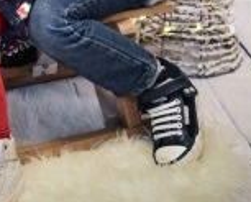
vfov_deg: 11.7
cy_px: -122
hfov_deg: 15.0
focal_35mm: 125
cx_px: -21
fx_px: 930
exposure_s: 1/60
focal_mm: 34
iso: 5600
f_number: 4
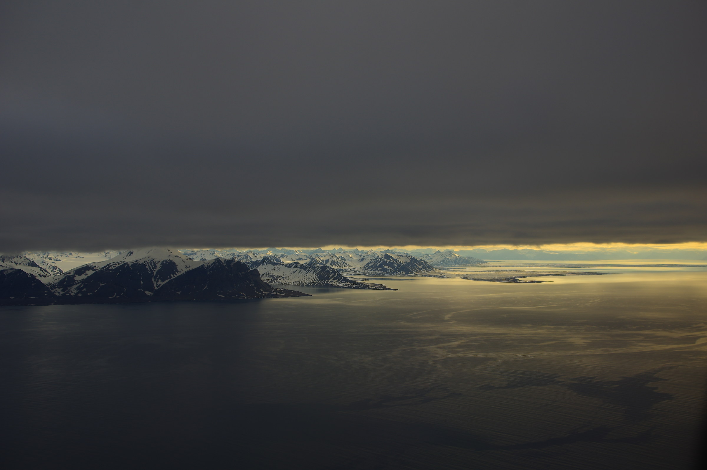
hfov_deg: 42.8
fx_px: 902
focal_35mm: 46
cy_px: 235
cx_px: 354
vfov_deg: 29.2
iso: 100
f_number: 5.6
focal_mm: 31
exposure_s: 1/160
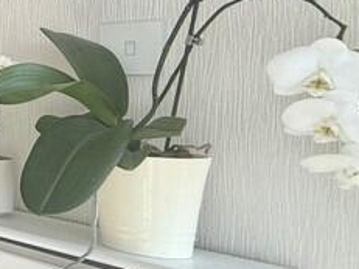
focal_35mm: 62
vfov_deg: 23.4
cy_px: 65
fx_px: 643
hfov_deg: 17.0
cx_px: -432
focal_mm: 2.22
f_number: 2.2
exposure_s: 1/180
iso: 64
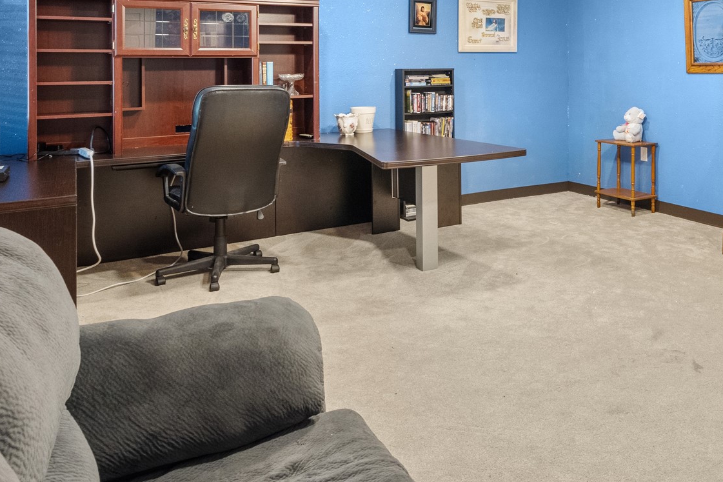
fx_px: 622
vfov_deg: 39.4
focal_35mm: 31
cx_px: 537
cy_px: 52
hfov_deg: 57.4
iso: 2000
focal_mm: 16
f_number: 11
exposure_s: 1/2
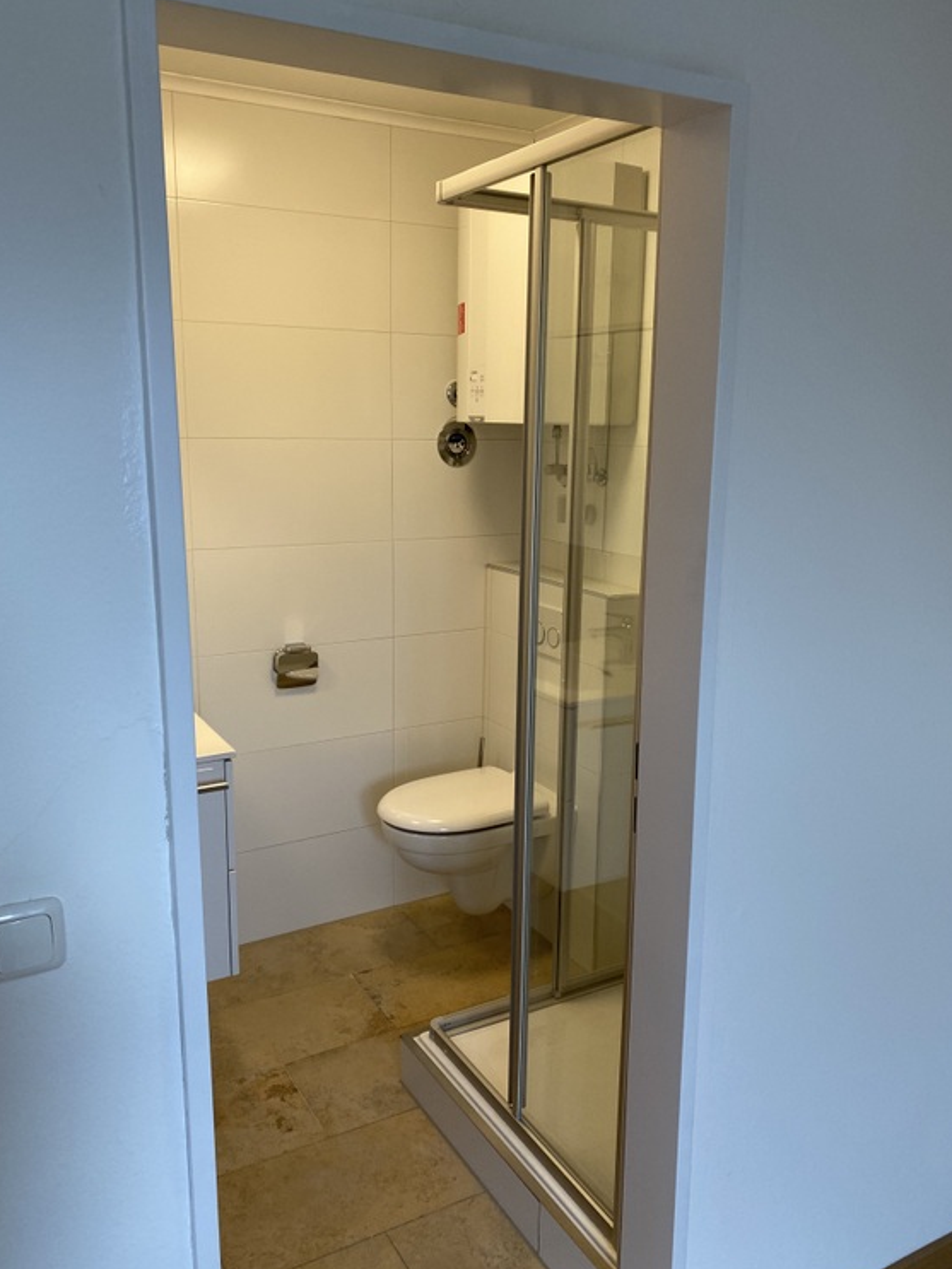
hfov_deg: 49.7
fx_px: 1027
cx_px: 477
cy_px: 629
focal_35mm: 28
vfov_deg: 63.5
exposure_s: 1/121
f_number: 1.8
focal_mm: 4.25
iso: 125
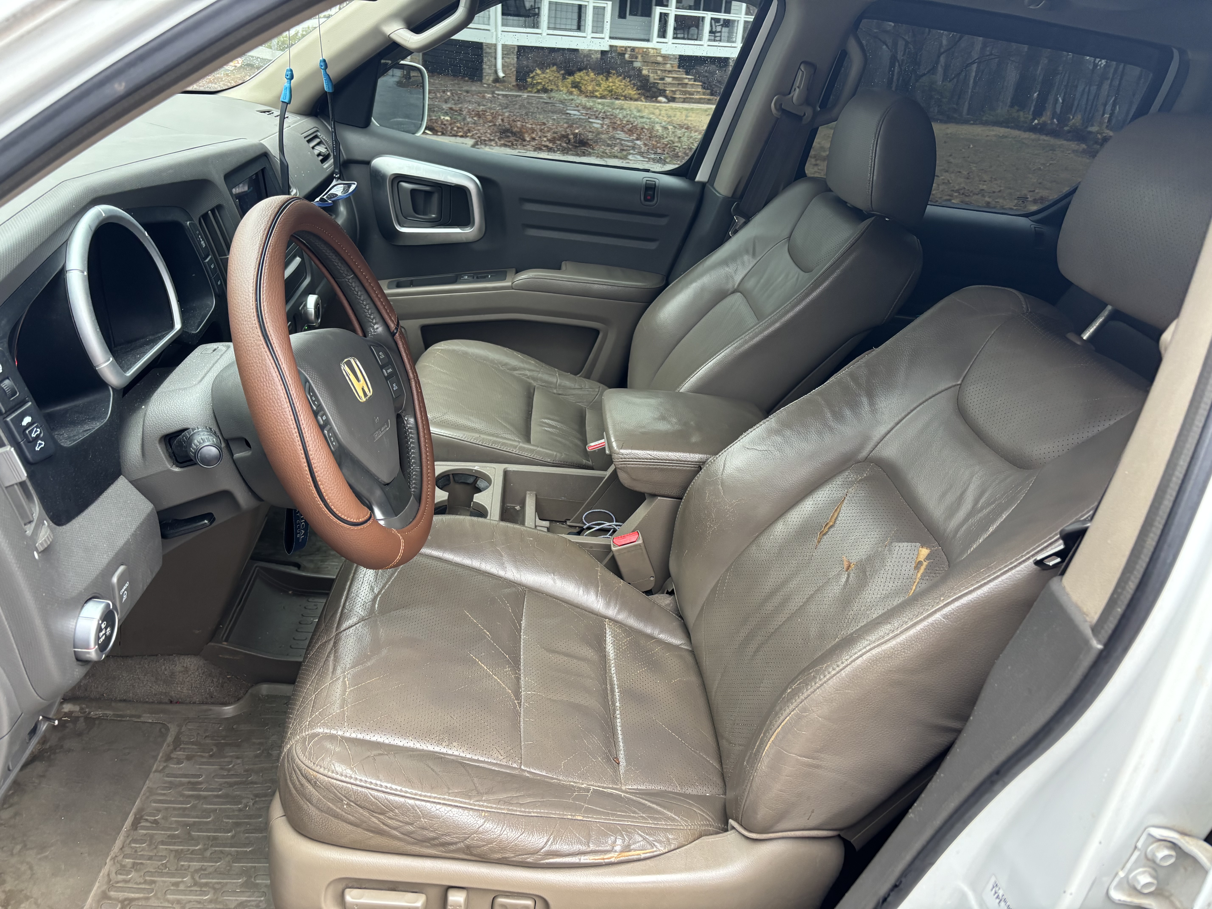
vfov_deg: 53.1
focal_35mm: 26
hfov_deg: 67.3
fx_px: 910
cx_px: 606
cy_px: 454
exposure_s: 1/99
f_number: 1.6
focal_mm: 5.96
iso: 125
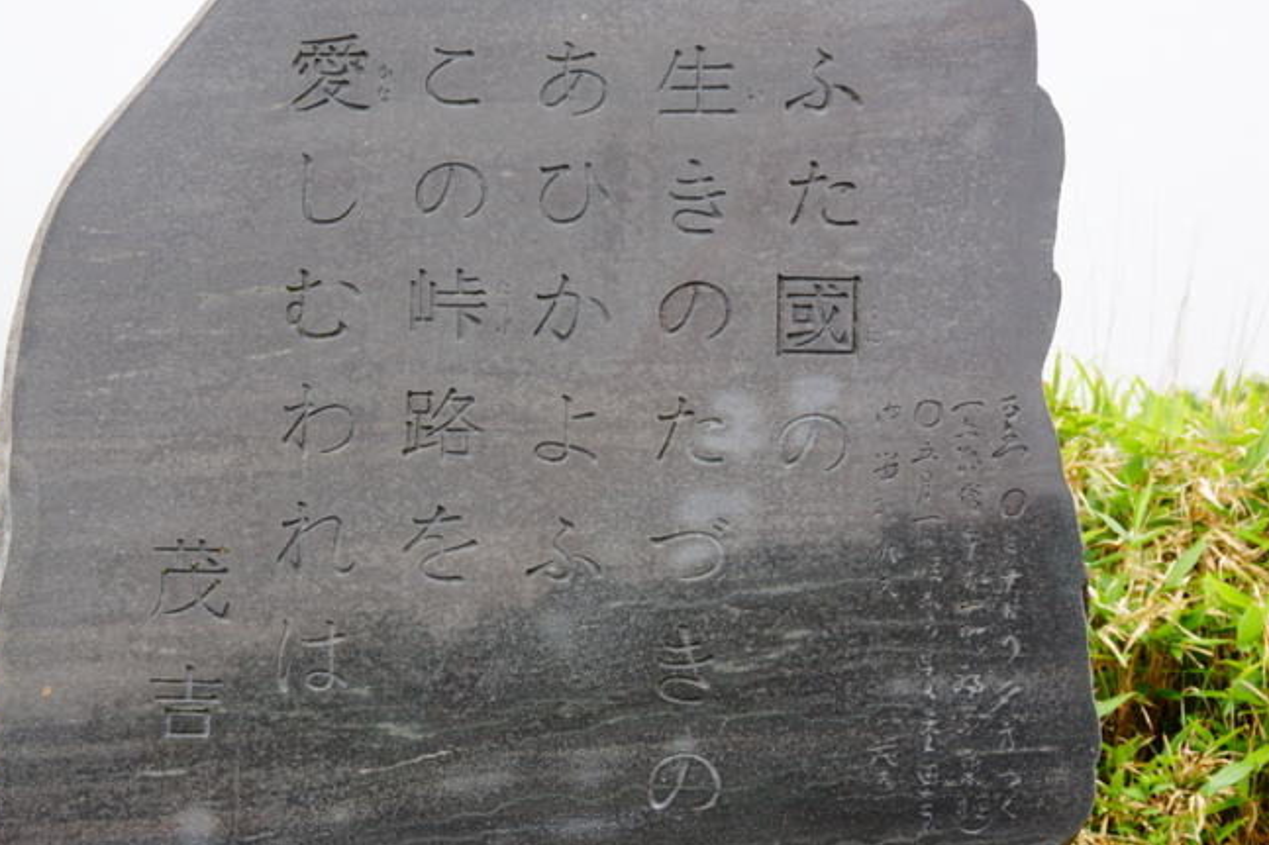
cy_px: 426
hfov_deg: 15.6
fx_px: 4616
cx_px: 537
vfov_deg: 10.5
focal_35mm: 131
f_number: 5.6
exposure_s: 1/125
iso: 125
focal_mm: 71
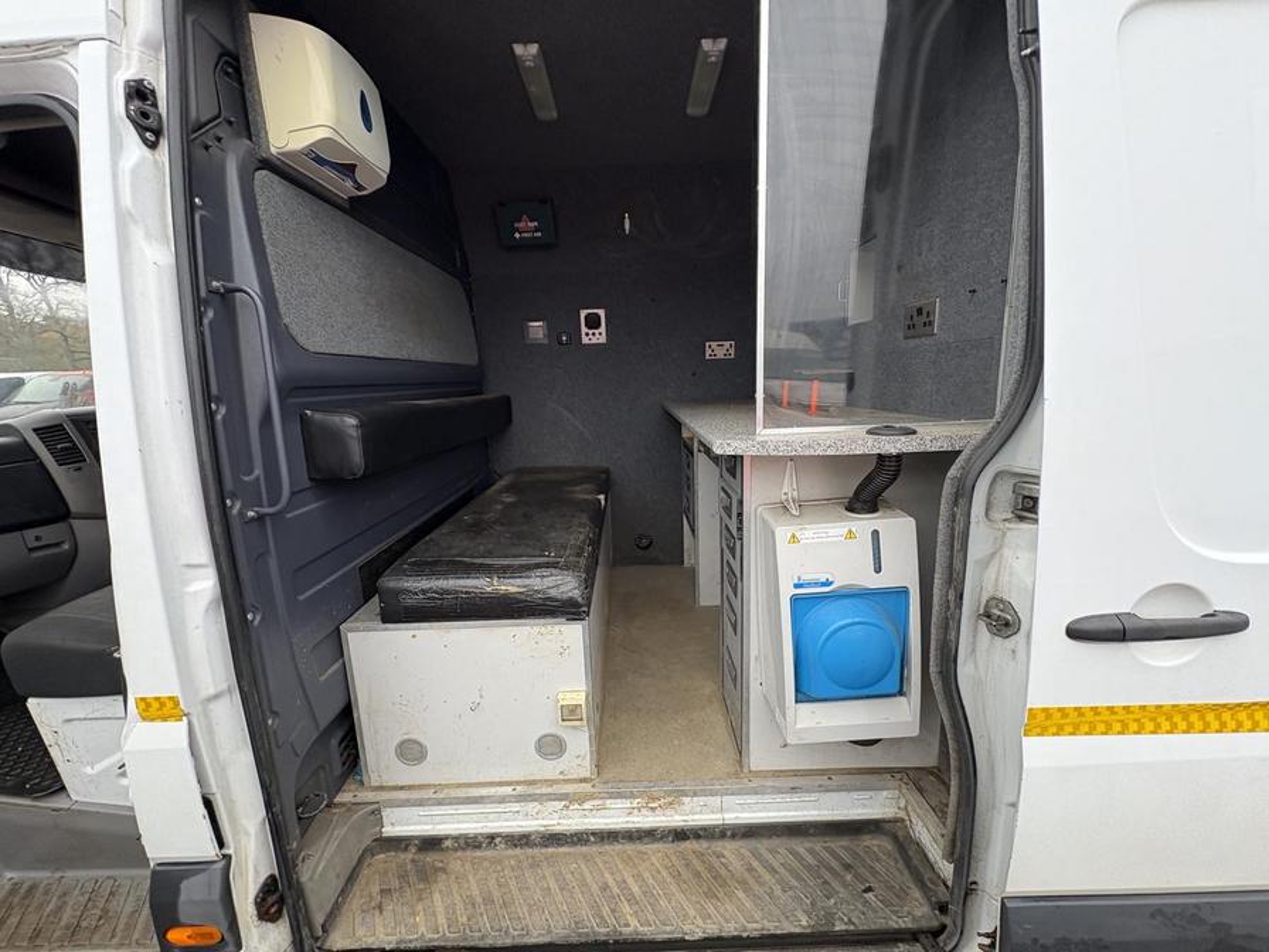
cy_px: 476
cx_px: 634
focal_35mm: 14
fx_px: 513
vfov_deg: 85.7
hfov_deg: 102.1
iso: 125
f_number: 2.2
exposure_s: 1/99
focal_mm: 2.22
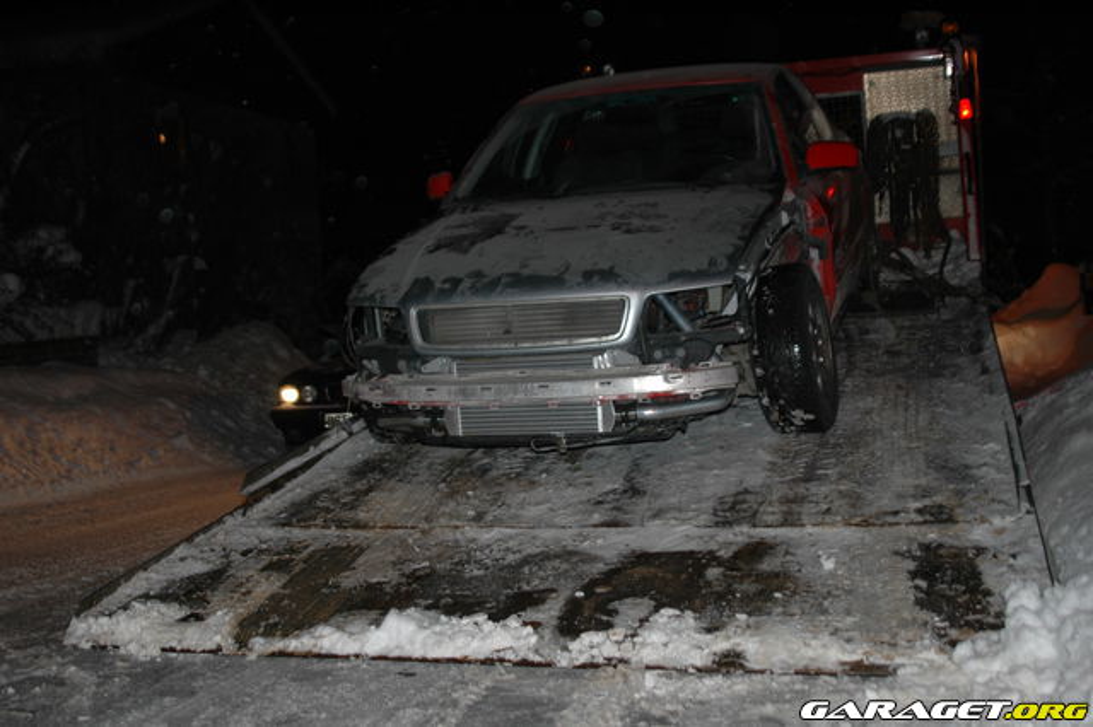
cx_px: 546
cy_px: 364
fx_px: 1274
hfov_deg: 46.4
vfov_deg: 31.9
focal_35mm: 42
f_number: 3.5
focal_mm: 28
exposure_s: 1/60
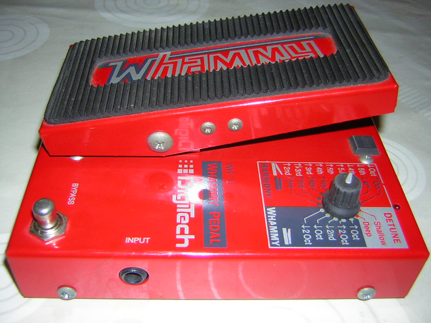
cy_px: 162
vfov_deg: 39.7
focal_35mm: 36
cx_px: 216
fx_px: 448
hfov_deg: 51.4
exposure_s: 1/60.1
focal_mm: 4.7
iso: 50
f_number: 2.6
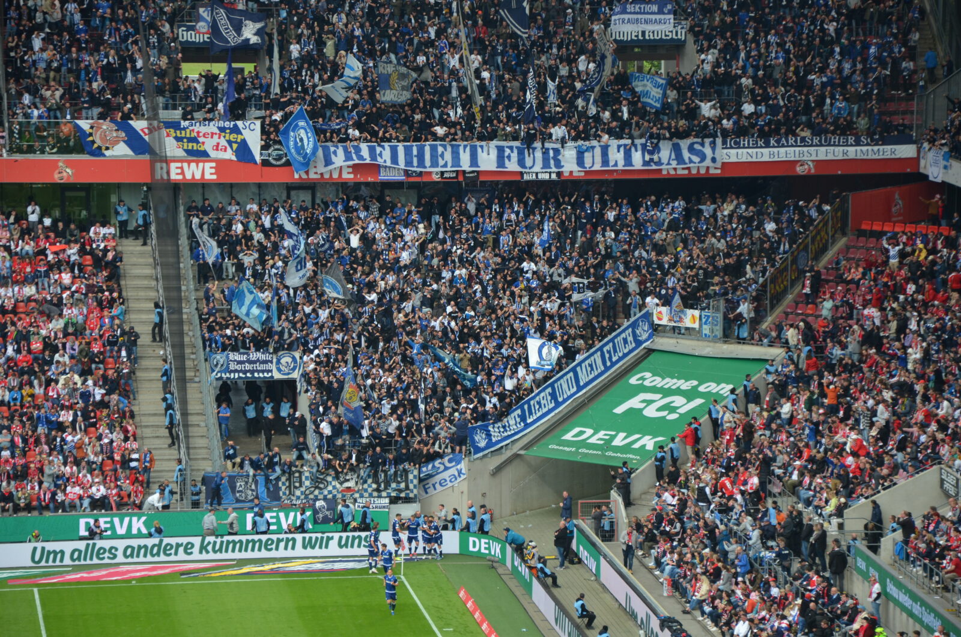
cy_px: 318
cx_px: 480
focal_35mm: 158
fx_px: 4196
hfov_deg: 13.1
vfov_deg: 8.7
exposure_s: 1/400
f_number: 5.6
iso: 400
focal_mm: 105
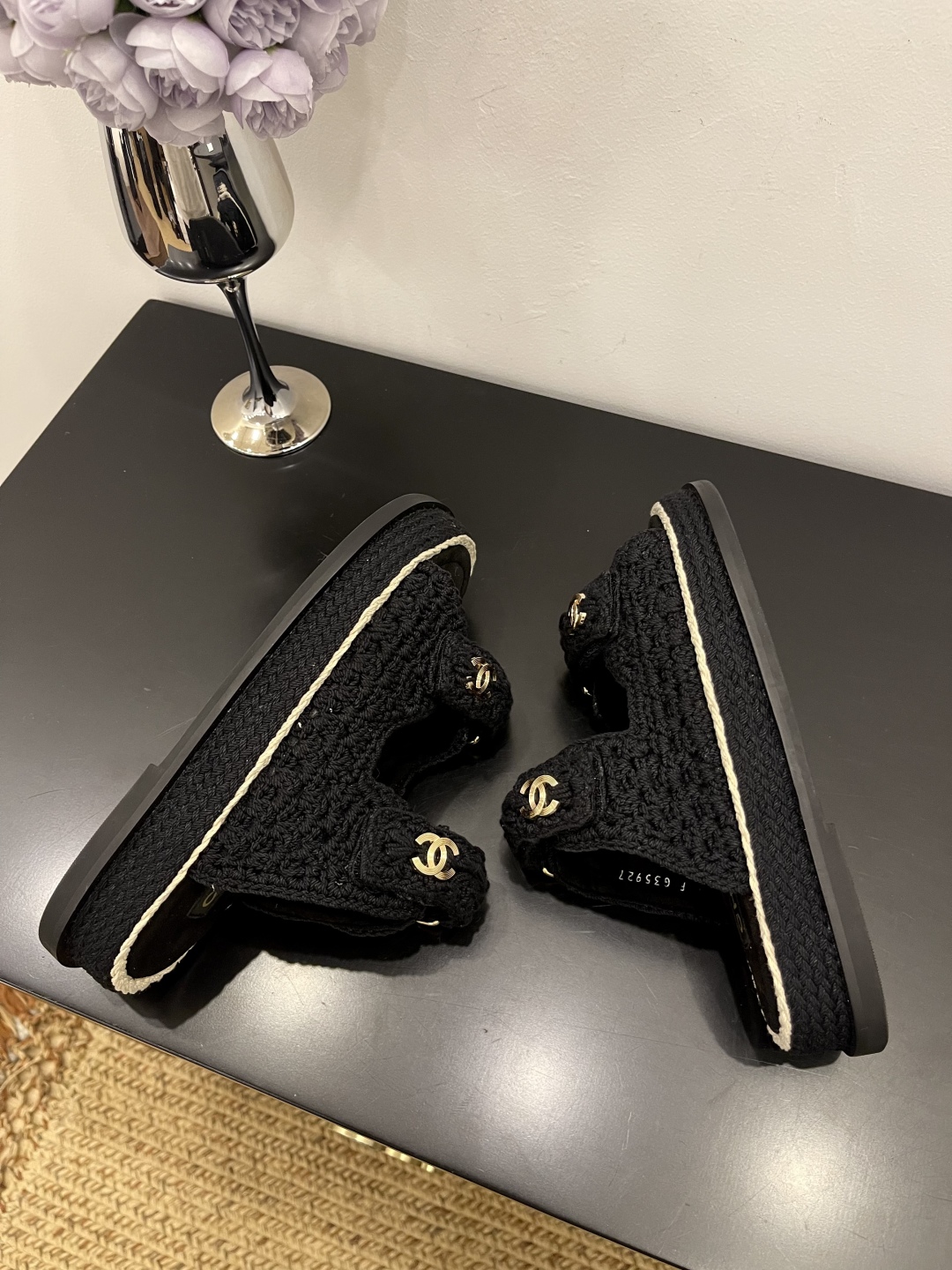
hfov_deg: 53.1
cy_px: 635
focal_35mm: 26
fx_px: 953
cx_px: 476
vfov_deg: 67.3
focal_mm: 5.1
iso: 250
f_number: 1.6
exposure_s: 1/50
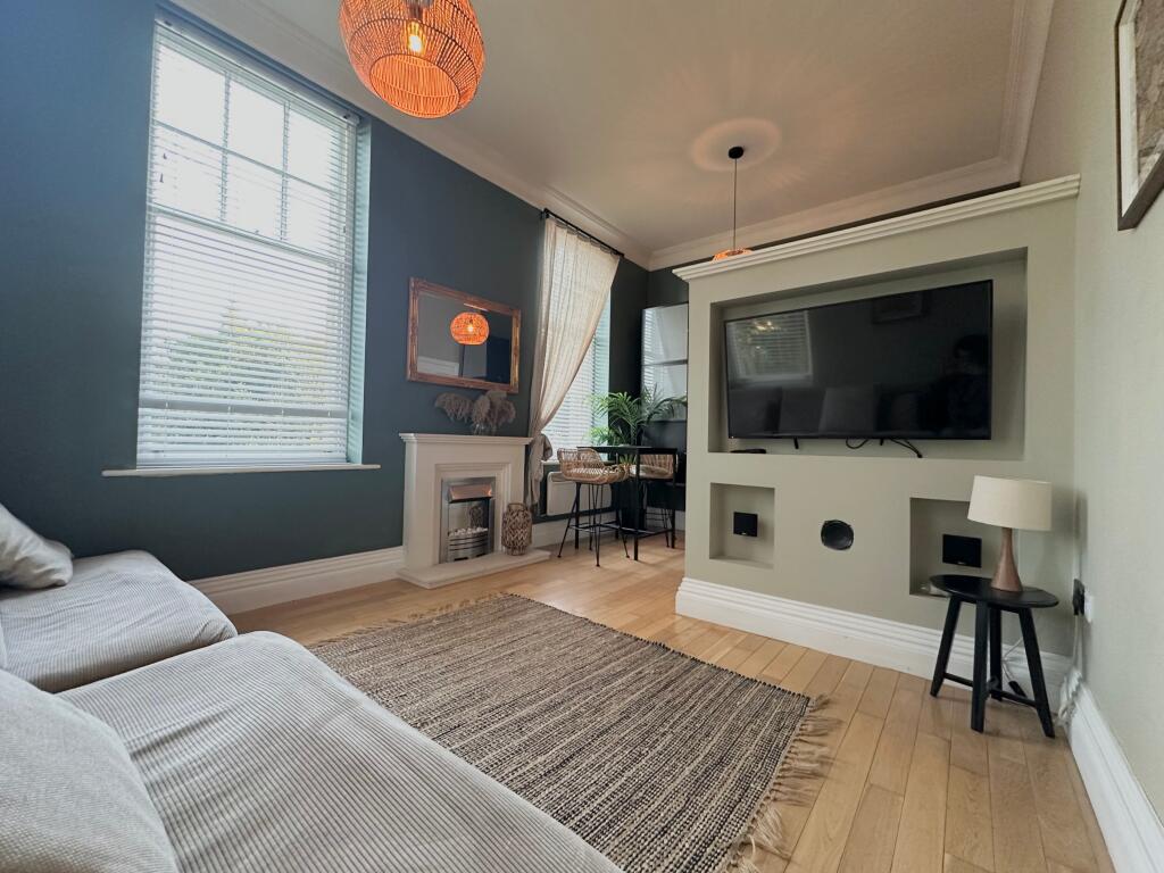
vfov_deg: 85.7
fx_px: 471
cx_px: 582
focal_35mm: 14
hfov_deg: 102.1
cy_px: 436
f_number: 2.2
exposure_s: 1/50
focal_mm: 2.22
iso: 400
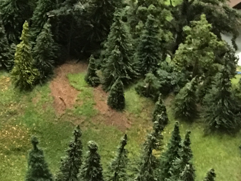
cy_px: -24
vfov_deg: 11.6
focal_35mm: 126
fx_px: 877
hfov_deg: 14.2
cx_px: -160
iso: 100
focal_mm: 4.15
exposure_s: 1/8
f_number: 2.2
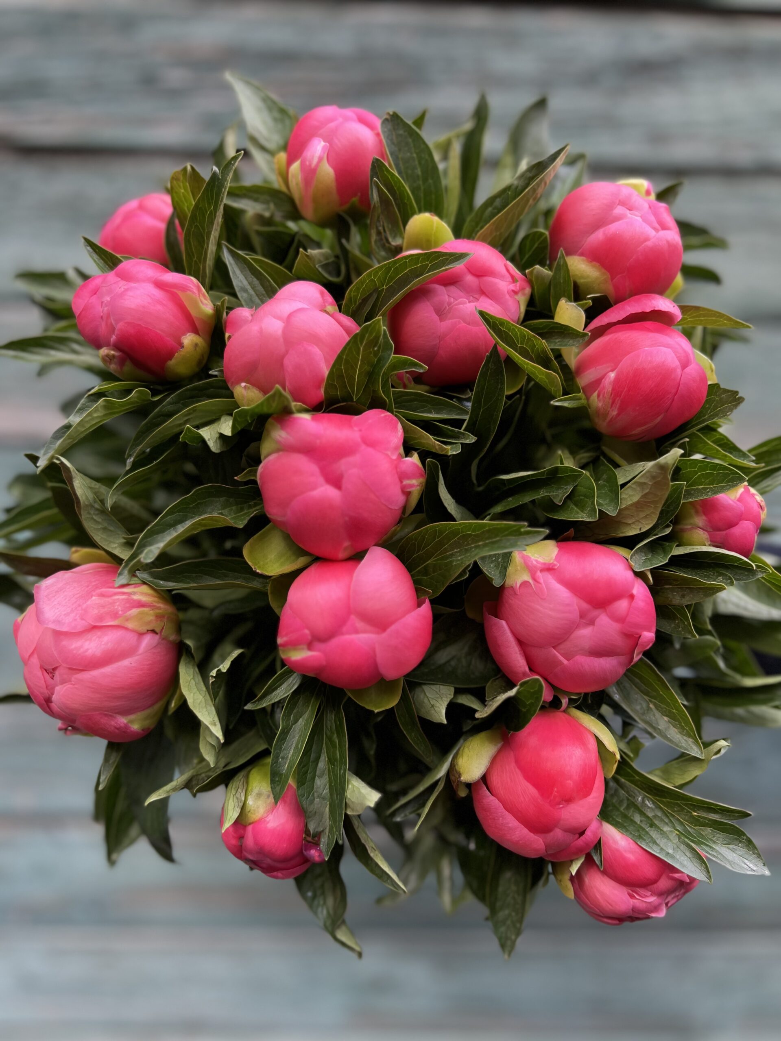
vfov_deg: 67.3
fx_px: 782
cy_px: 520
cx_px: 390
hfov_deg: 53.1
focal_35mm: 26
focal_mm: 5.7
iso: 32
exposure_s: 1/122
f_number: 1.5
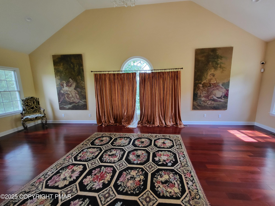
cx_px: 138
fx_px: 103
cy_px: 103
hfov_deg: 106.2
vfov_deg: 89.9
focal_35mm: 13
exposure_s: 1/50
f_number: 2.2
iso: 250
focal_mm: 1.74
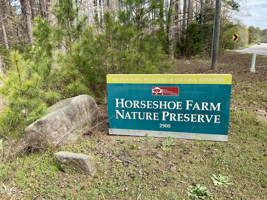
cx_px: 134
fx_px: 224
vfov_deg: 48.2
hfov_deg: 61.7
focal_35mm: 29
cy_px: 100
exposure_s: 1/514
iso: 16
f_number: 1.8
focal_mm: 3
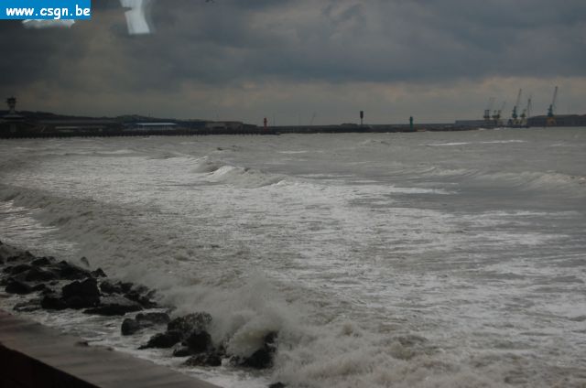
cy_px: 194
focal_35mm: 82
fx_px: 1340
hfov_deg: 24.7
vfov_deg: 16.5
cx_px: 293
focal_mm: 55
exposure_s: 1/125
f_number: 5.6
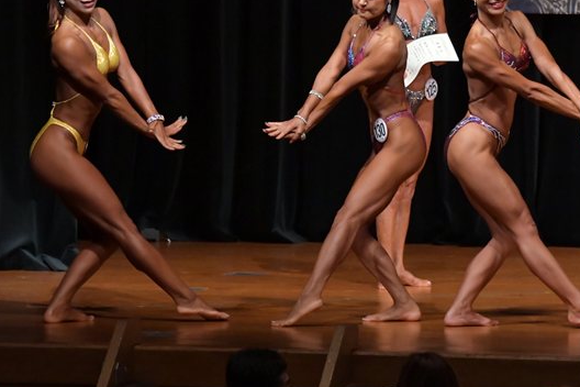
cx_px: 316
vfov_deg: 4.2
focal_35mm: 330
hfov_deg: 6.2
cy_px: 120
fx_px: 5316
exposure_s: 1/400
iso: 6400
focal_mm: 150
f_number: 5.6
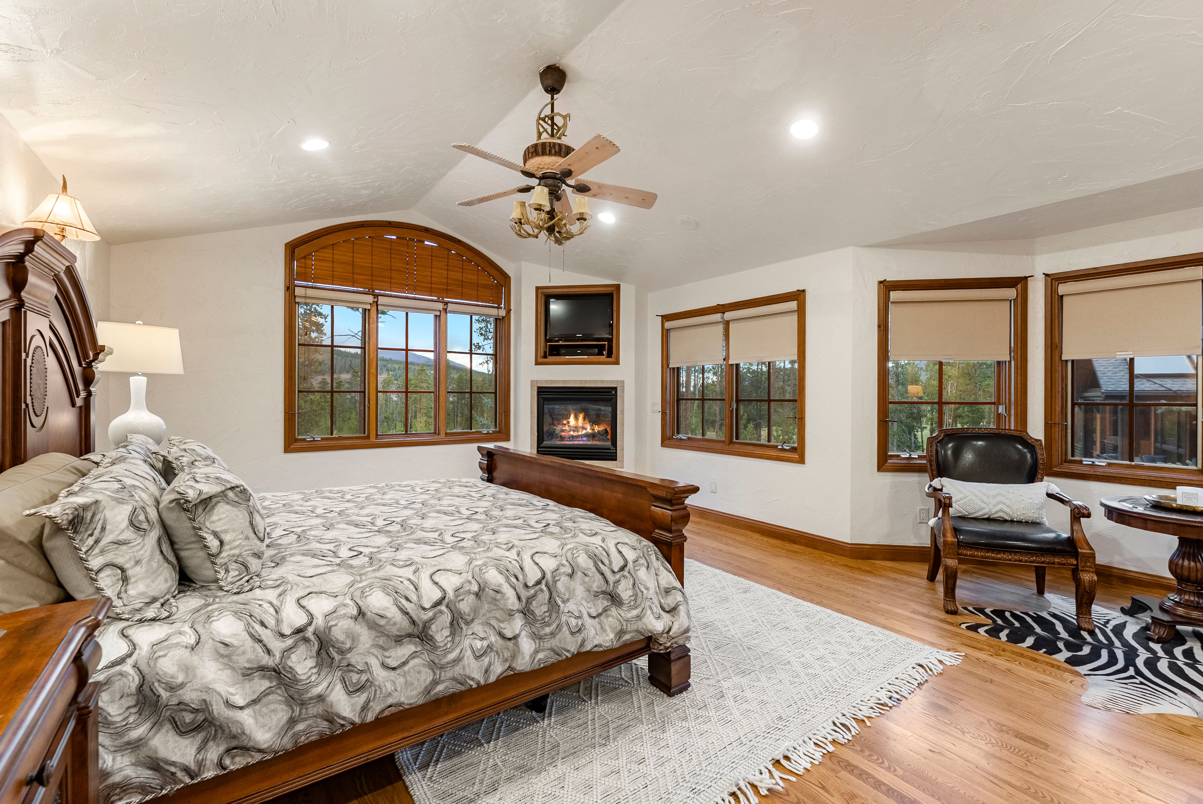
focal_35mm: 15
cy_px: 402
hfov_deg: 98.9
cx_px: 602
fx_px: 515
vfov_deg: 75.9
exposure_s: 1/2.5
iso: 250
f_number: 6.3
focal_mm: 15.4
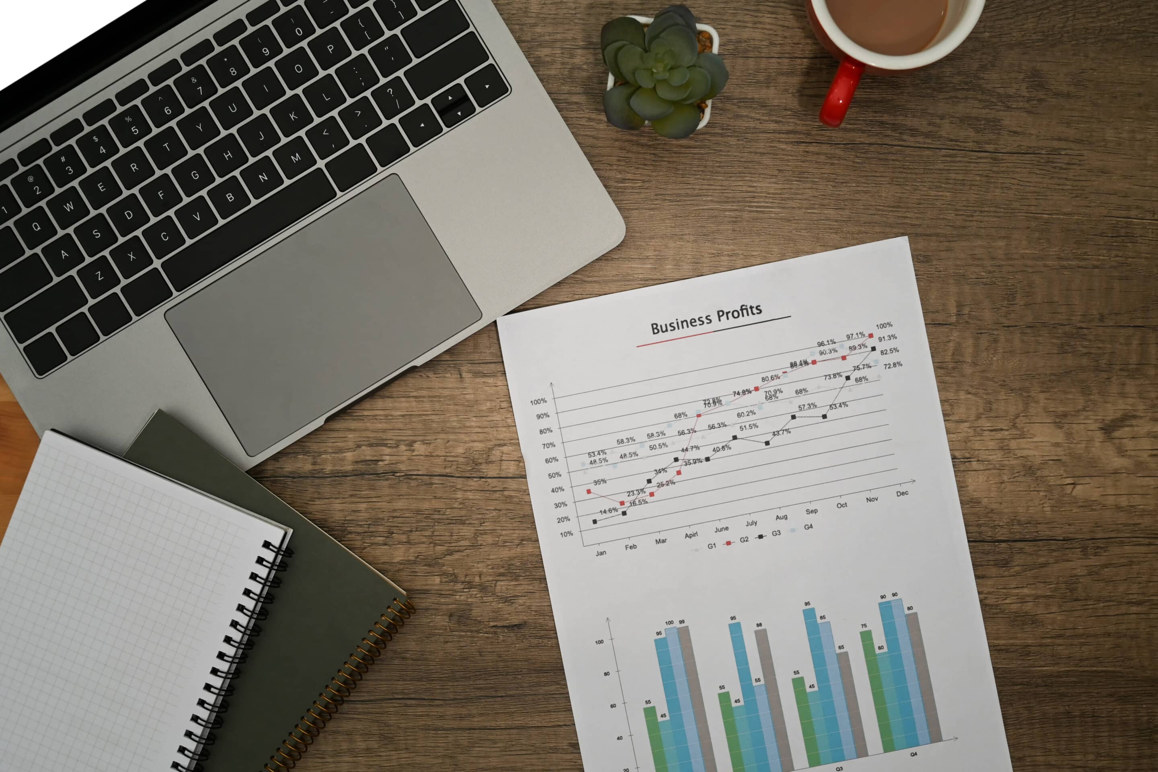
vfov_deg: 27.5
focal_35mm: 49
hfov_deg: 40.3
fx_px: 1576
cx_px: 579
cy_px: 386
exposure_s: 1/125
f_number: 8
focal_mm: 49
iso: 400
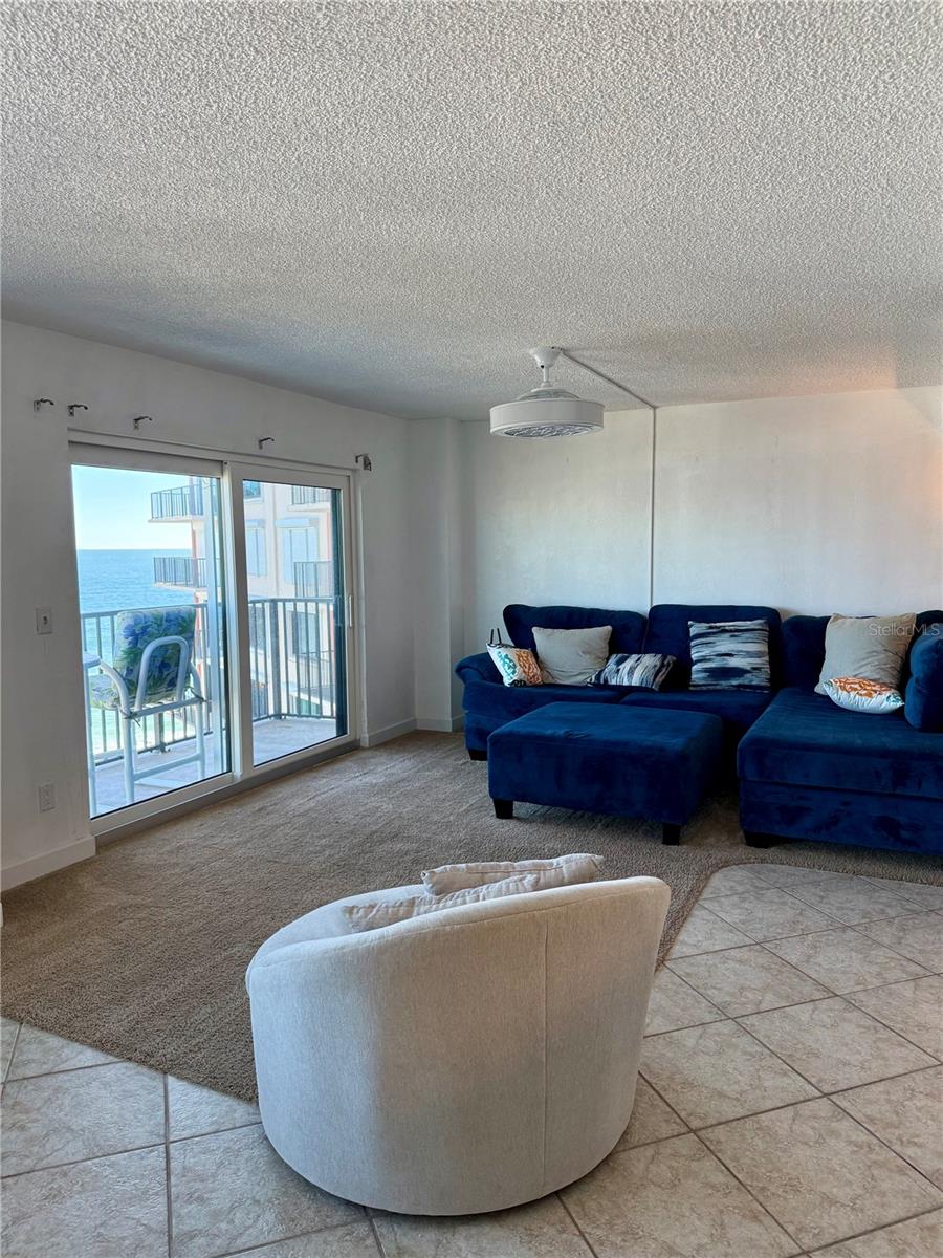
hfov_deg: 56.8
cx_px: 472
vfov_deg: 71.6
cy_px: 629
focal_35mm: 24
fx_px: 872
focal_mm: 6.76
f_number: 1.78
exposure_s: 1/204
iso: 200
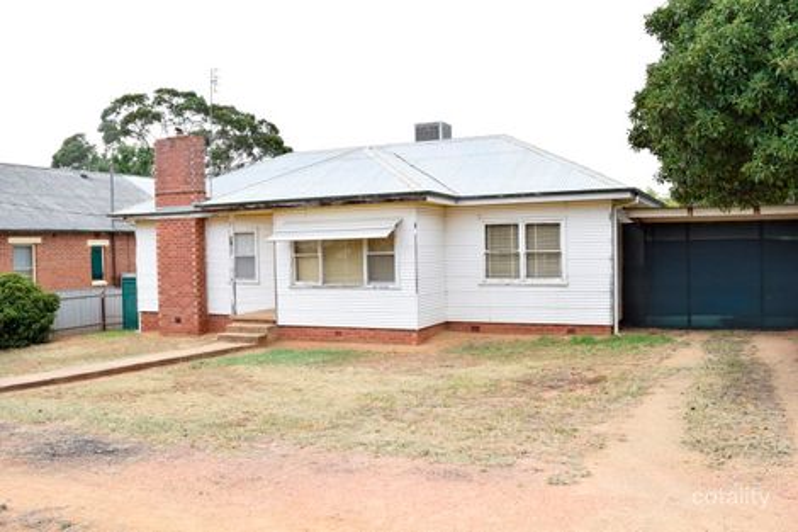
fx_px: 731
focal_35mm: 33
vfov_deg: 39.9
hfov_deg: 57.2
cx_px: 399
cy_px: 266
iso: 200
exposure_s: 1/160
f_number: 9
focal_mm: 22
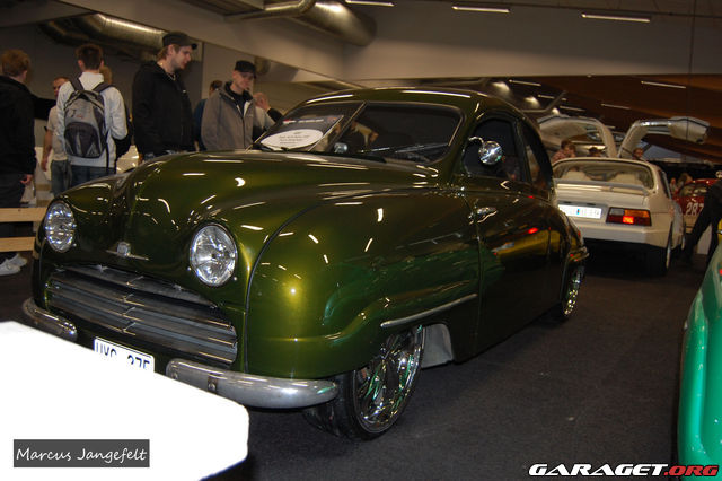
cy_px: 240
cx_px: 361
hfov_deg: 62.0
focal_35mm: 30
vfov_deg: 43.6
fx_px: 601
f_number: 3.8
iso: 400
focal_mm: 20
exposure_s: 1/60
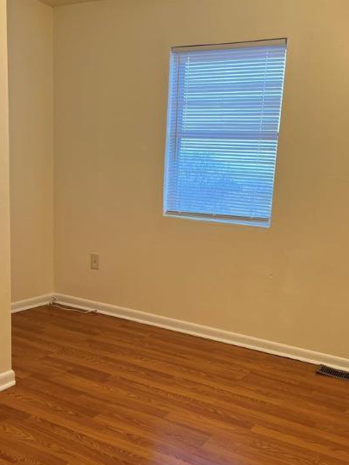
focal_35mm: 37
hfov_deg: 38.6
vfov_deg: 49.9
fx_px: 497
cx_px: 196
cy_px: 276
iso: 100
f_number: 1.5
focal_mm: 5.7
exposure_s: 1/120
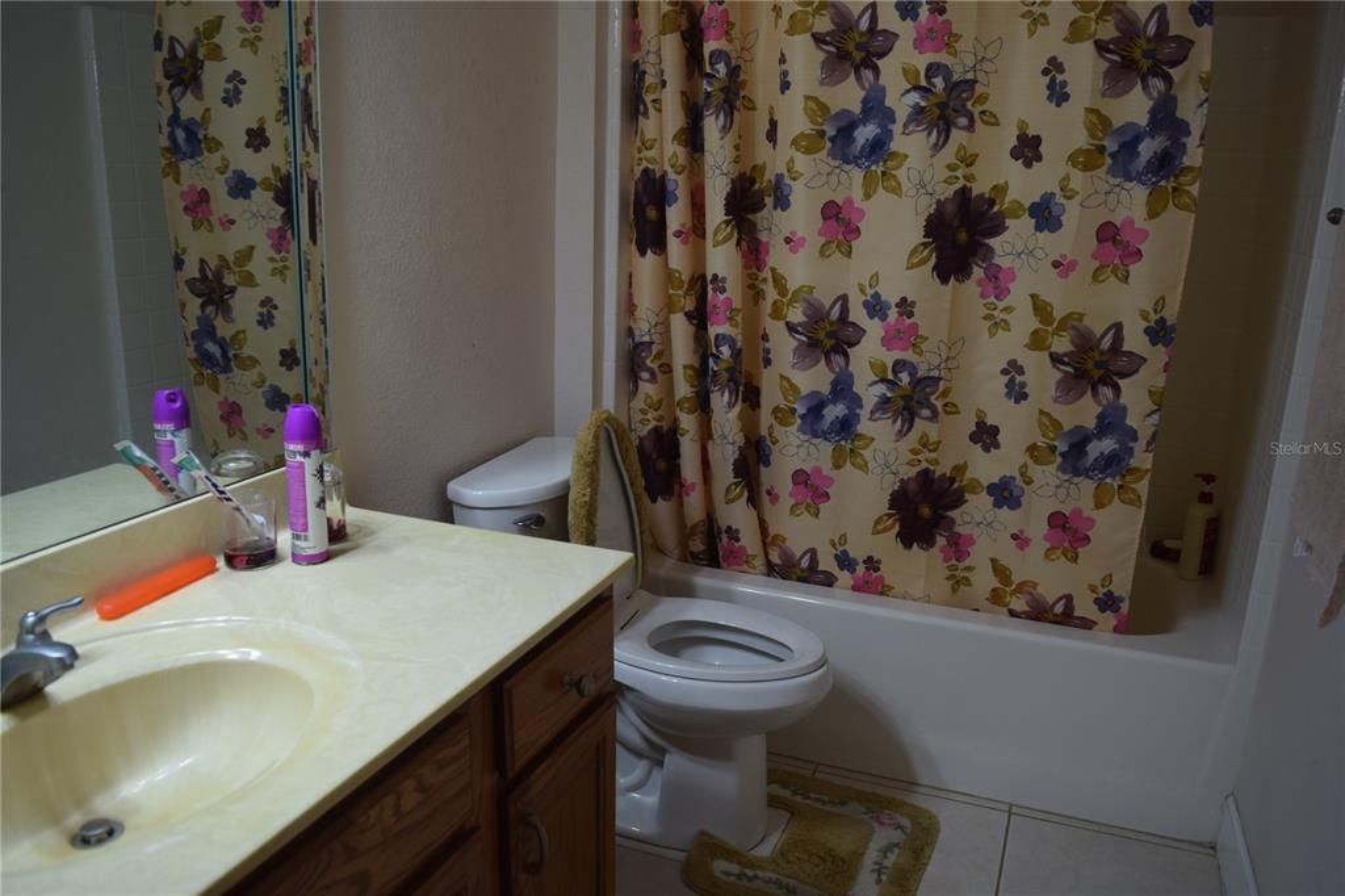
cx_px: 672
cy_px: 448
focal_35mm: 27
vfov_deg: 47.9
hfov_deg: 67.4
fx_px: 1008
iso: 400
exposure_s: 1/80
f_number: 4.5
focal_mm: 18
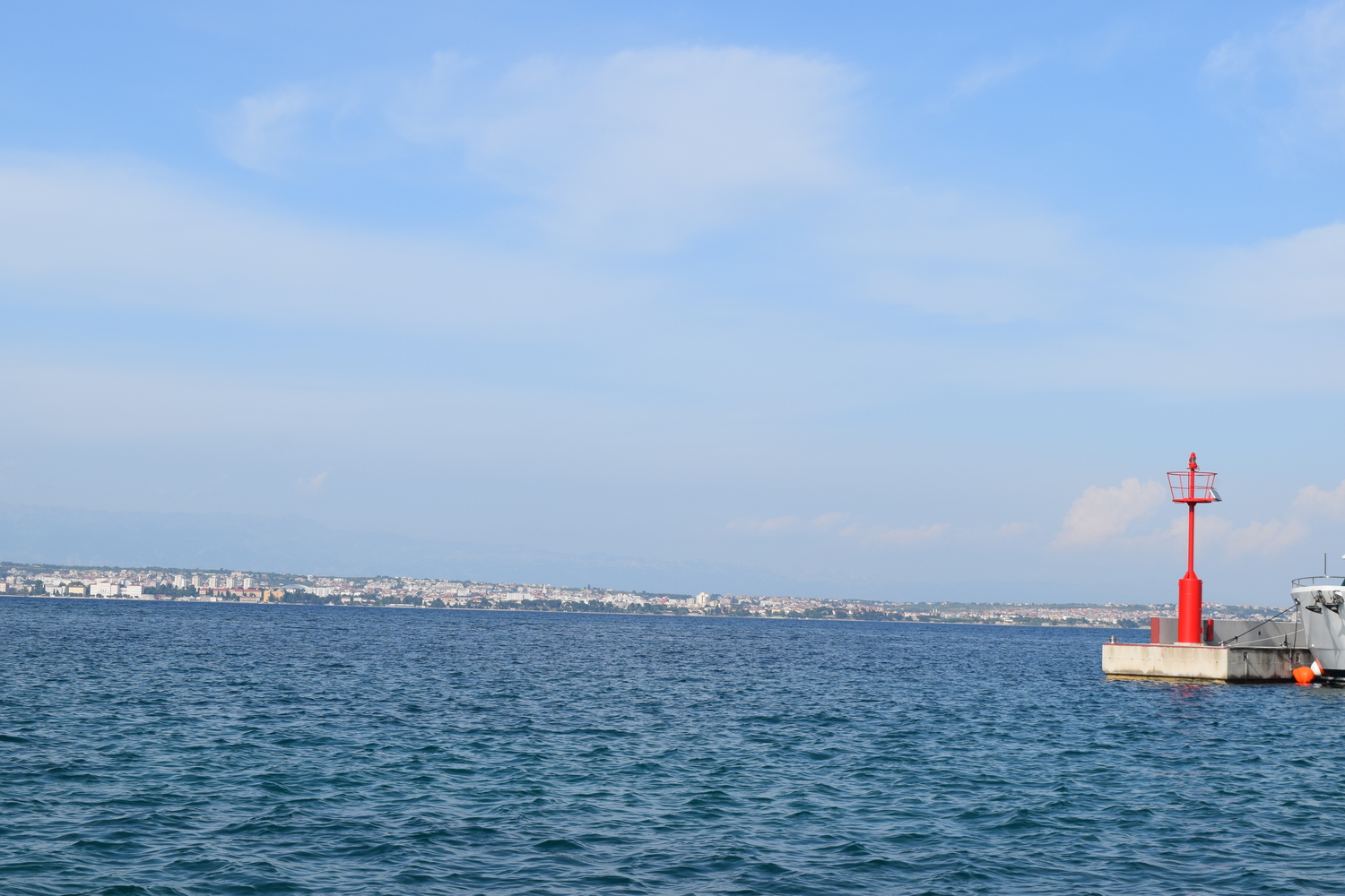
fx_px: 2241
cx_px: 672
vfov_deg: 22.6
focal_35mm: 60
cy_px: 448
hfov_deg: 33.4
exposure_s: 1/500
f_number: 11
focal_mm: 40
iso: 200
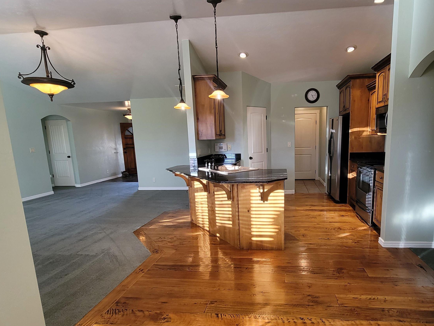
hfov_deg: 86.9
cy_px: 175
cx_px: 255
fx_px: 226
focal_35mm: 18
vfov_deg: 71.5
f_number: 2.2
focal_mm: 2.2
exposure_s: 1/60
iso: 160
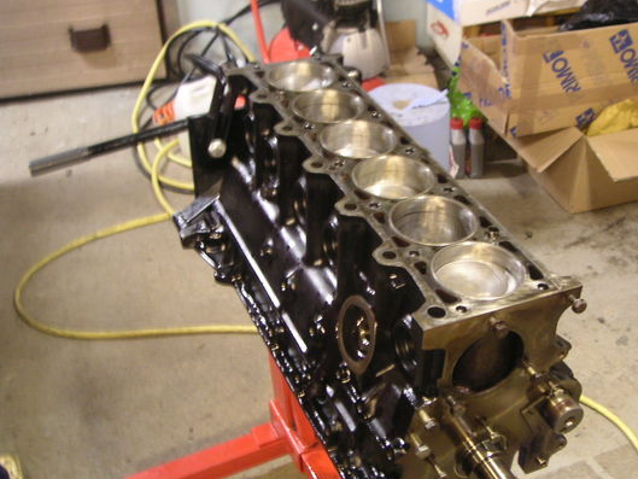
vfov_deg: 31.5
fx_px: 848
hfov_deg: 41.1
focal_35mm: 46
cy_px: 262
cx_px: 376
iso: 100
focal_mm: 6
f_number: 2.8
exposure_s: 1/2
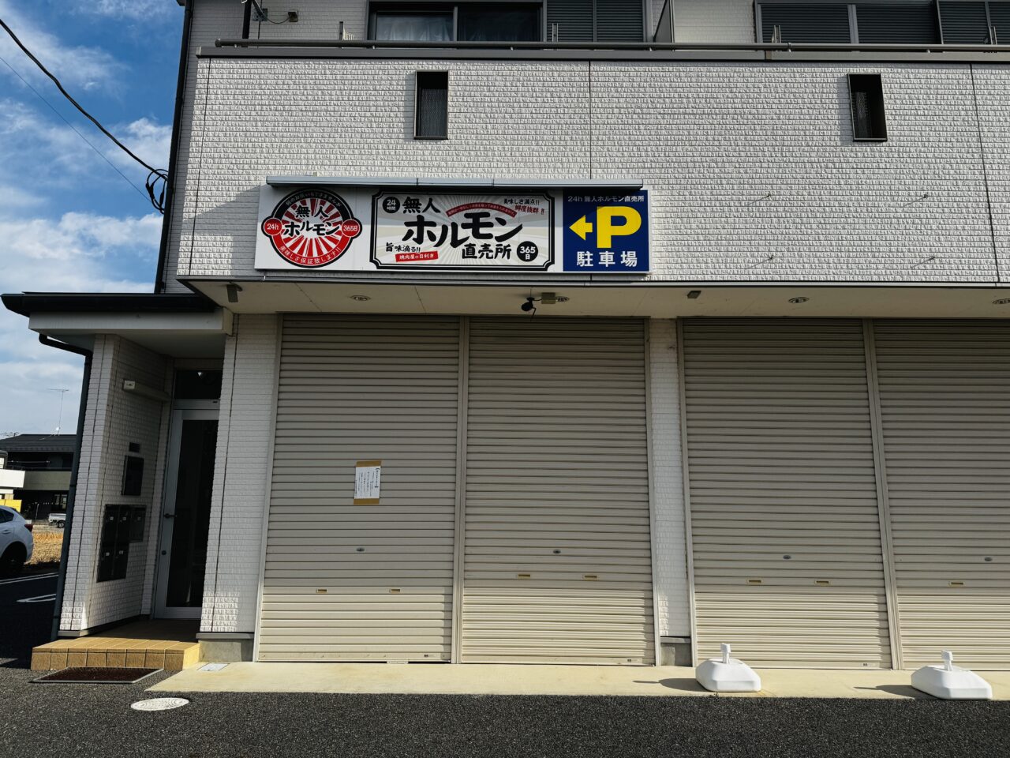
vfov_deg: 56.8
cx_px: 505
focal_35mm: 24
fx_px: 700
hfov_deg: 71.6
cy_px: 379
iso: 80
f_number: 1.78
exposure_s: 1/4310
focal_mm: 6.76
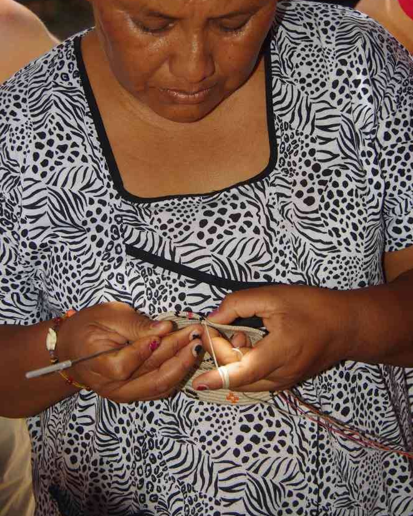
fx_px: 1298
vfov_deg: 22.5
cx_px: 207
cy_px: 223
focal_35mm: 85
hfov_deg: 18.1
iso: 100
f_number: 4.5
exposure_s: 1/100
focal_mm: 50
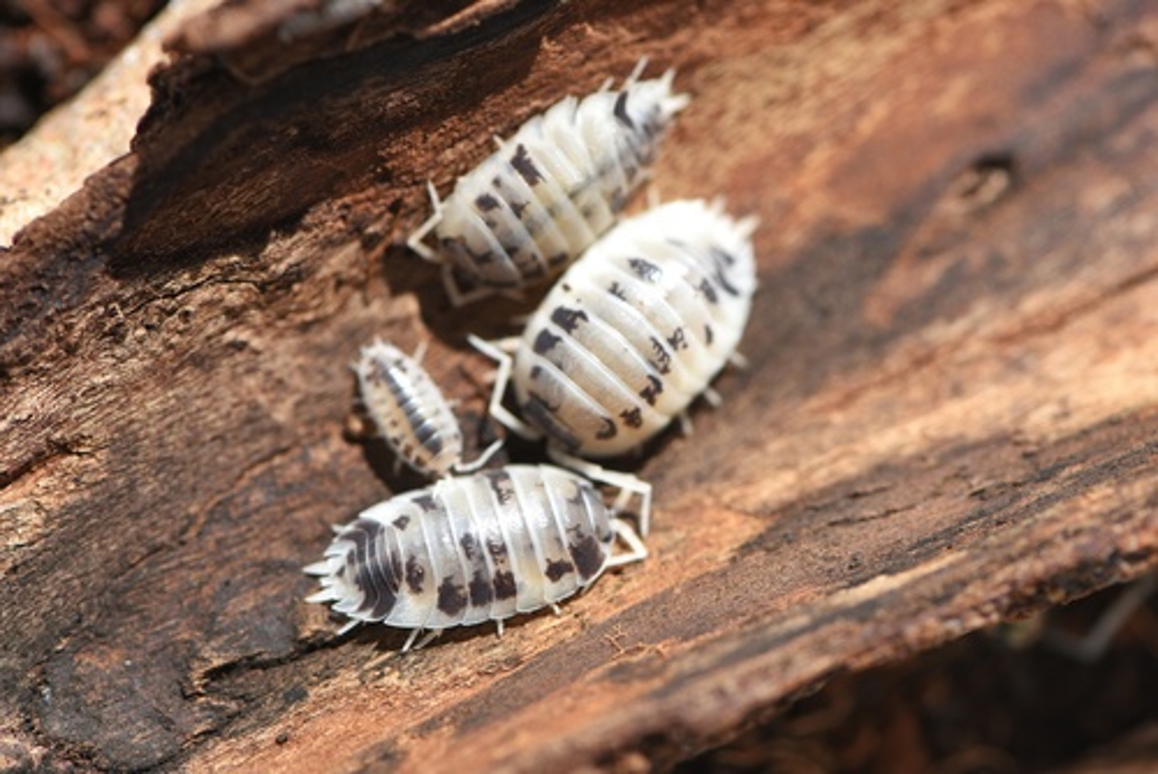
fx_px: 3379
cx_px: 579
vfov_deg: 13.1
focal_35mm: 105
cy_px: 387
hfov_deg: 19.4
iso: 250
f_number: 10
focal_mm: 105
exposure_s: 1/200
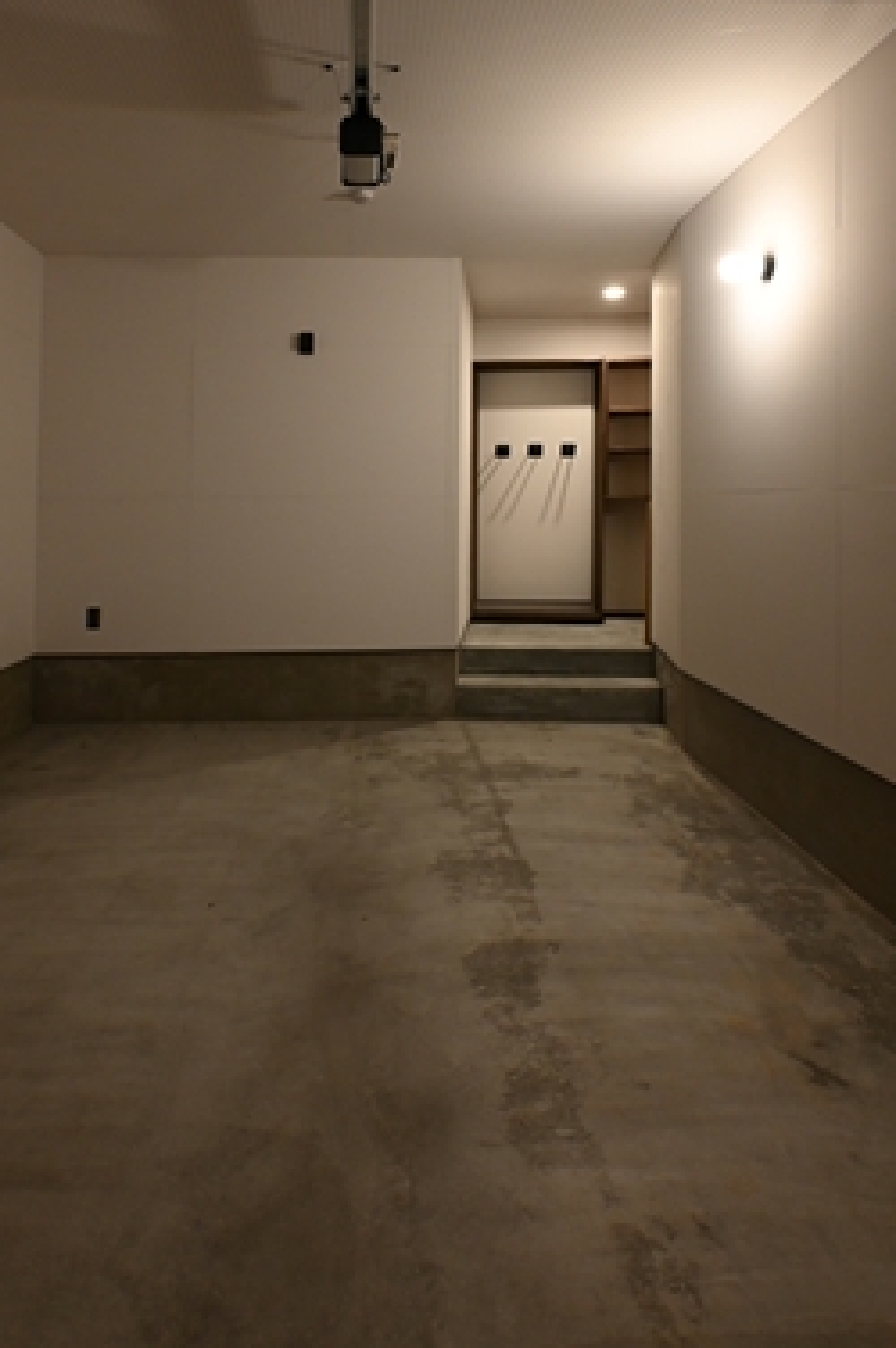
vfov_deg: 74.7
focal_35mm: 23
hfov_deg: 55.0
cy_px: 498
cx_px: 419
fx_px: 860
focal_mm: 12
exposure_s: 1/10
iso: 500
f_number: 5
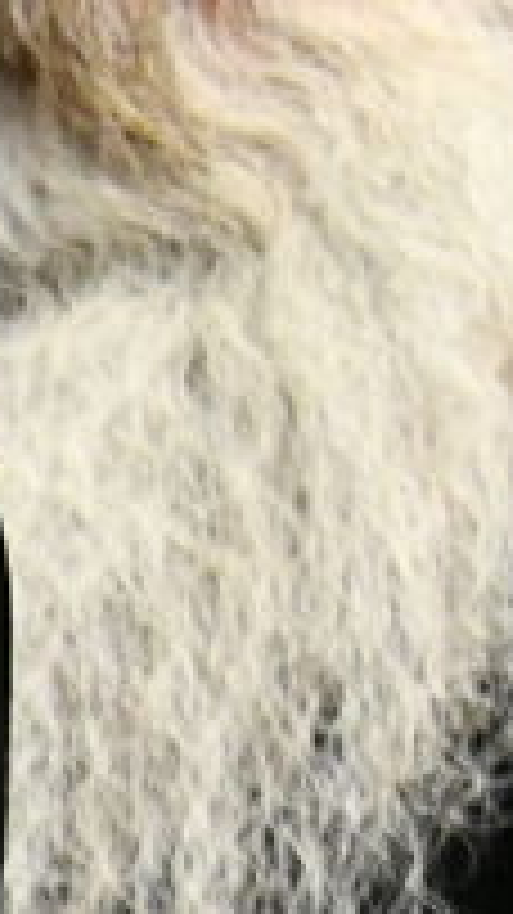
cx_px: -1886
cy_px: 1344
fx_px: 13632
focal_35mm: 563
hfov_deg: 2.1
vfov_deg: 3.8
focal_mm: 78
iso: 1600
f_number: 5.6
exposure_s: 1/100
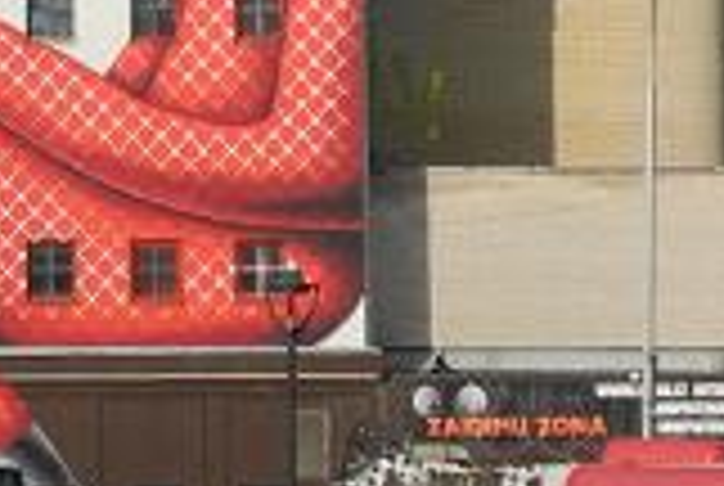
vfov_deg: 2.4
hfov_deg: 3.6
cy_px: 32
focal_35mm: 571
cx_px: -112
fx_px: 11505
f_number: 5.6
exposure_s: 1/640
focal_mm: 37
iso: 100
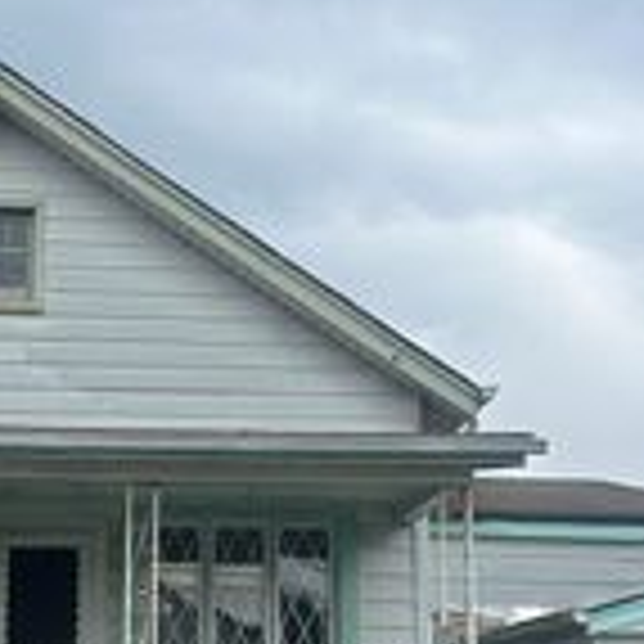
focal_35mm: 74
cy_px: 439
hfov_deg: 23.2
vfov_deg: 23.2
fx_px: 1558
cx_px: 185
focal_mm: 6.86
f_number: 1.78
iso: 80
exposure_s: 1/3472
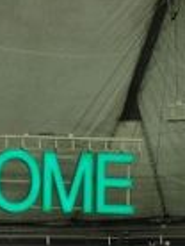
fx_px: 4577
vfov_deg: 3.1
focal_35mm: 644
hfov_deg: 2.3
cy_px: 361
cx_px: -276
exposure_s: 1/50
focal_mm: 95
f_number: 5.3
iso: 800
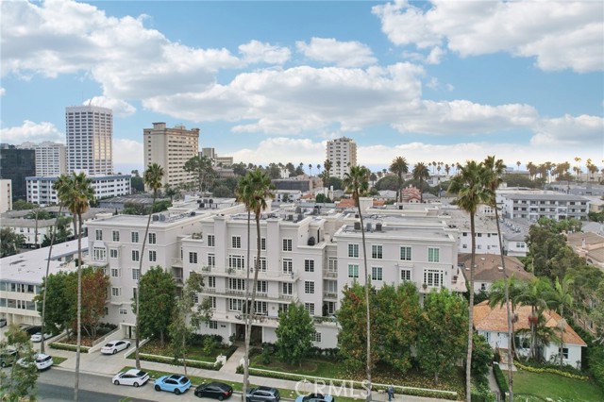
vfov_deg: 57.2
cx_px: 302
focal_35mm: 22
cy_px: 201
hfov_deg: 78.6
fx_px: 369
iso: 100
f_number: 2.8
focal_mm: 8.4
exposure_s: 1/400
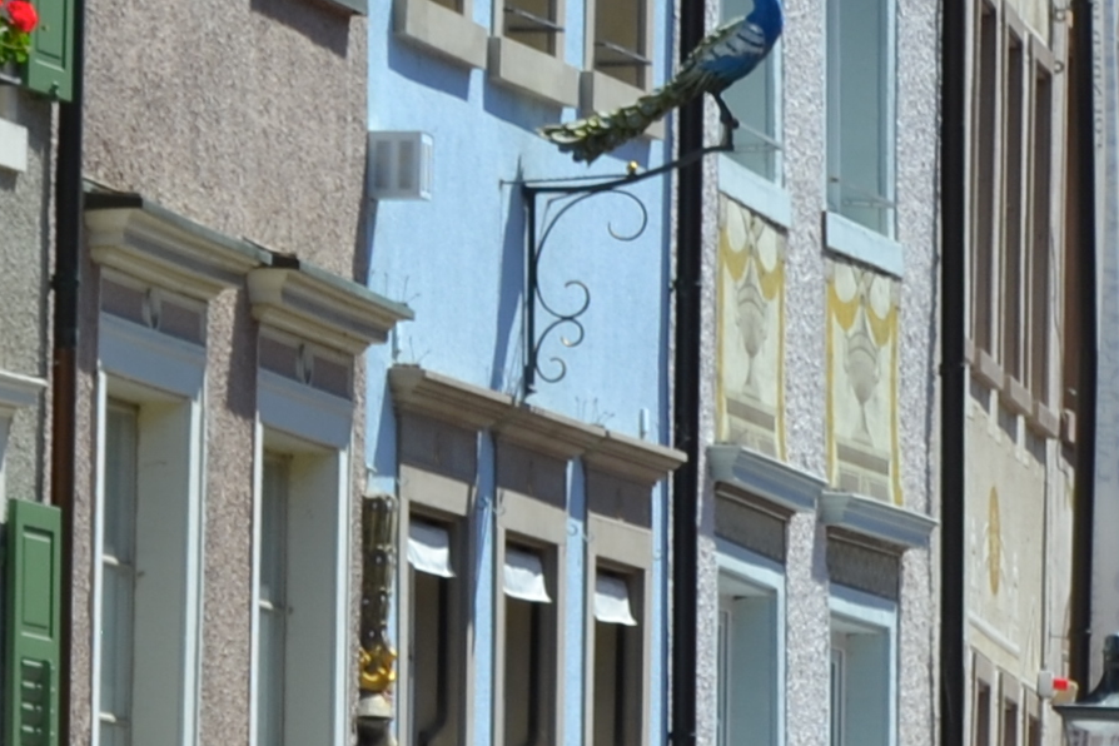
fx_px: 15851
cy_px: 519
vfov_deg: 2.7
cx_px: 2372
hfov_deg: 4.0
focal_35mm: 510
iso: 100
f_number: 8
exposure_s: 1/250
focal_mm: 66
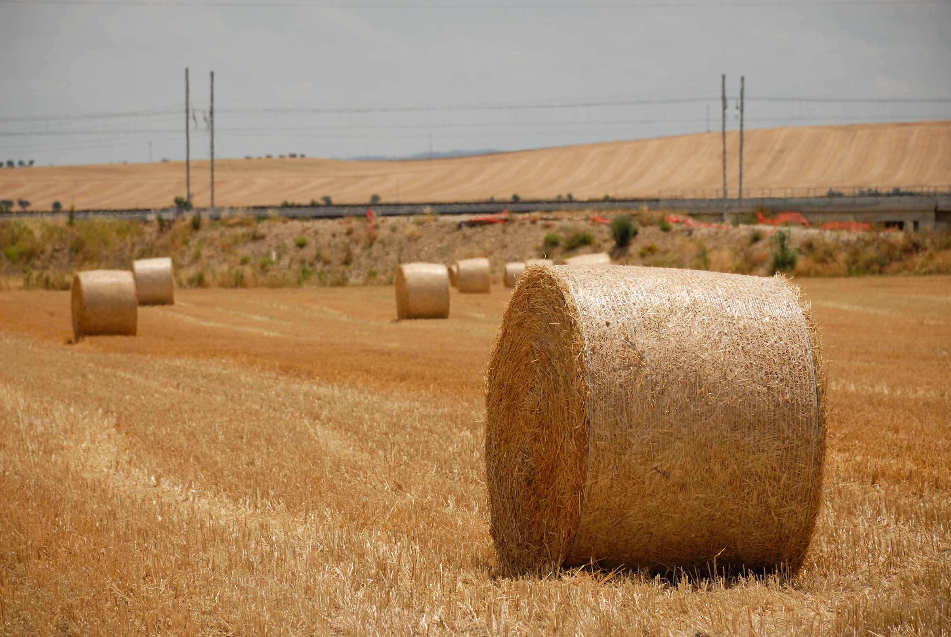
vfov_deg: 6.6
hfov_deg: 9.8
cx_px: 476
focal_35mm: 210
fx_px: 5553
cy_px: 318
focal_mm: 140
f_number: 8
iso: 100
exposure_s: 1/500
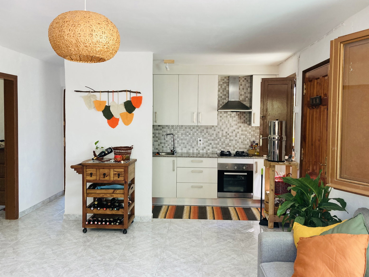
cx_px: 182
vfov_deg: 48.2
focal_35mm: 29
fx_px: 309
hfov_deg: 61.7
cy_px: 135
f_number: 1.8
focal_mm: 3.99
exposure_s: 1/65
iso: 80
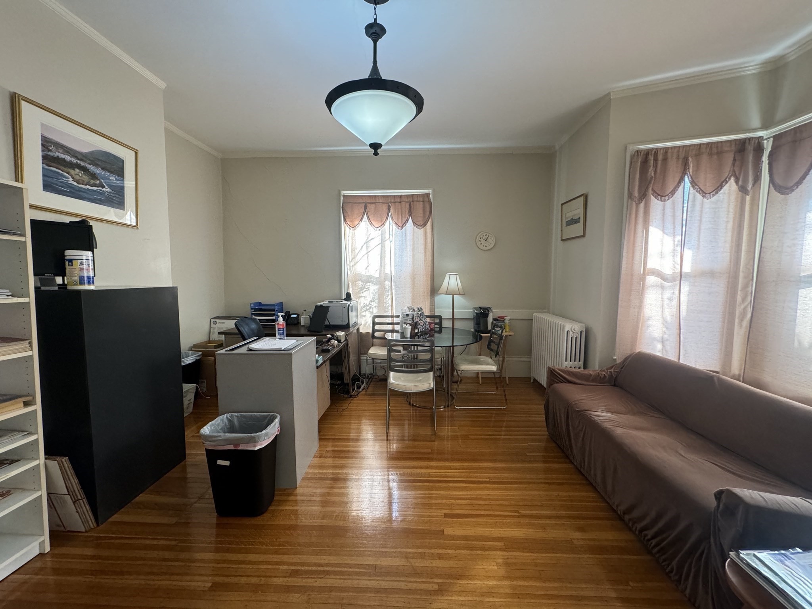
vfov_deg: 85.7
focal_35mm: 14
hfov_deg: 102.1
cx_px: 406
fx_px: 328
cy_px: 304
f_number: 2.2
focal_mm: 2.22
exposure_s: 1/120
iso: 320
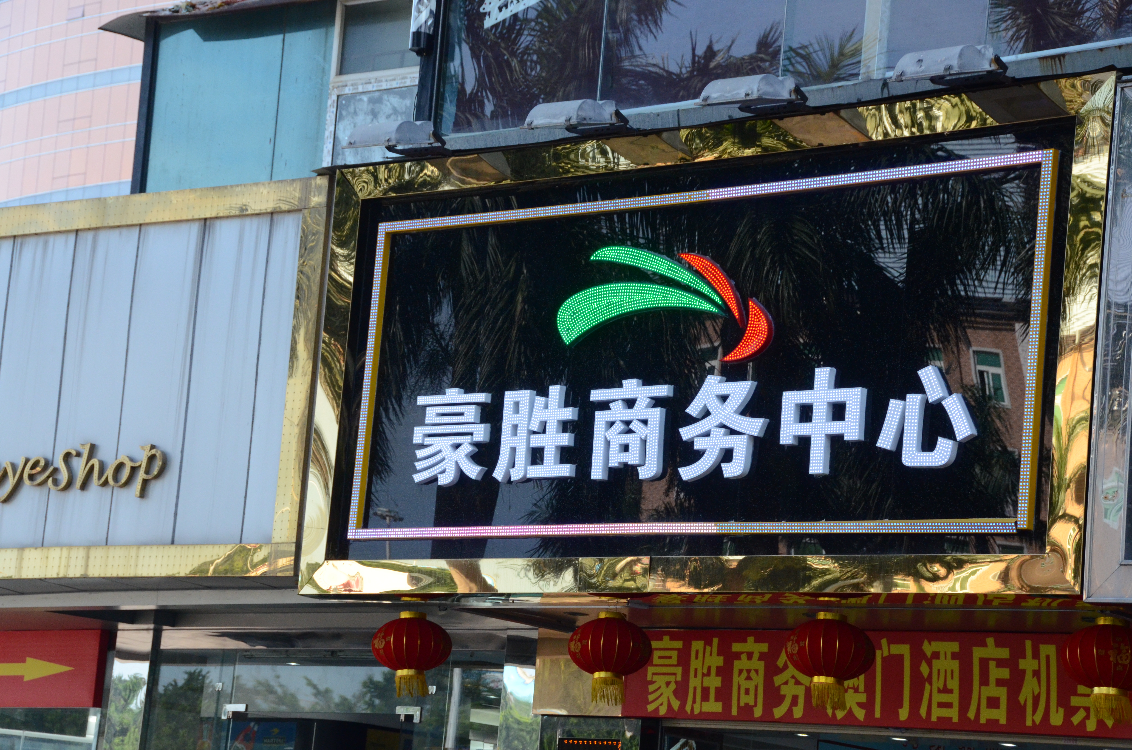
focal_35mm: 98
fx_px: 3059
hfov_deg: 21.0
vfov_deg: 14.0
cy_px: 375
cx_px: 566
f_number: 8
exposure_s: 1/1000
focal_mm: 65
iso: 1600
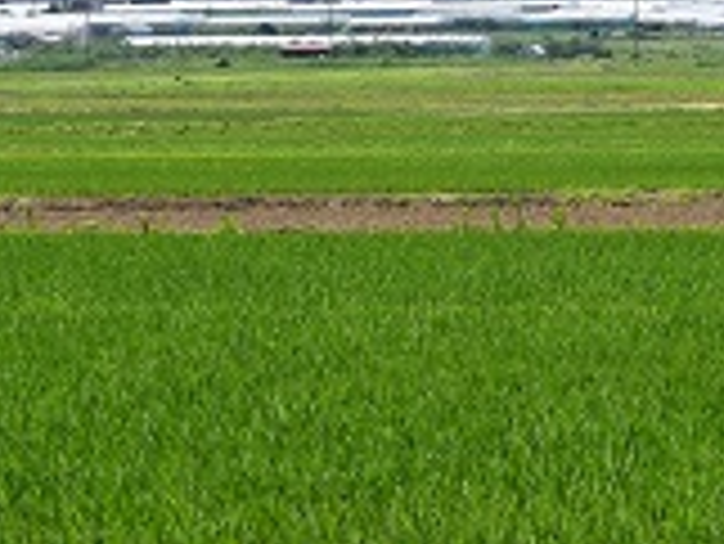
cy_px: -81
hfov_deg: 6.3
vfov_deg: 4.7
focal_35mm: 314
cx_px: 567
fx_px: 6572
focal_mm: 78
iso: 360
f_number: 11
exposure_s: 1/500
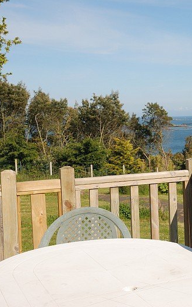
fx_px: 543
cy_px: 155
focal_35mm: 65
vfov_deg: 31.5
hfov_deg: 19.4
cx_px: 201
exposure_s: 1/125
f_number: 10
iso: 100
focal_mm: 28
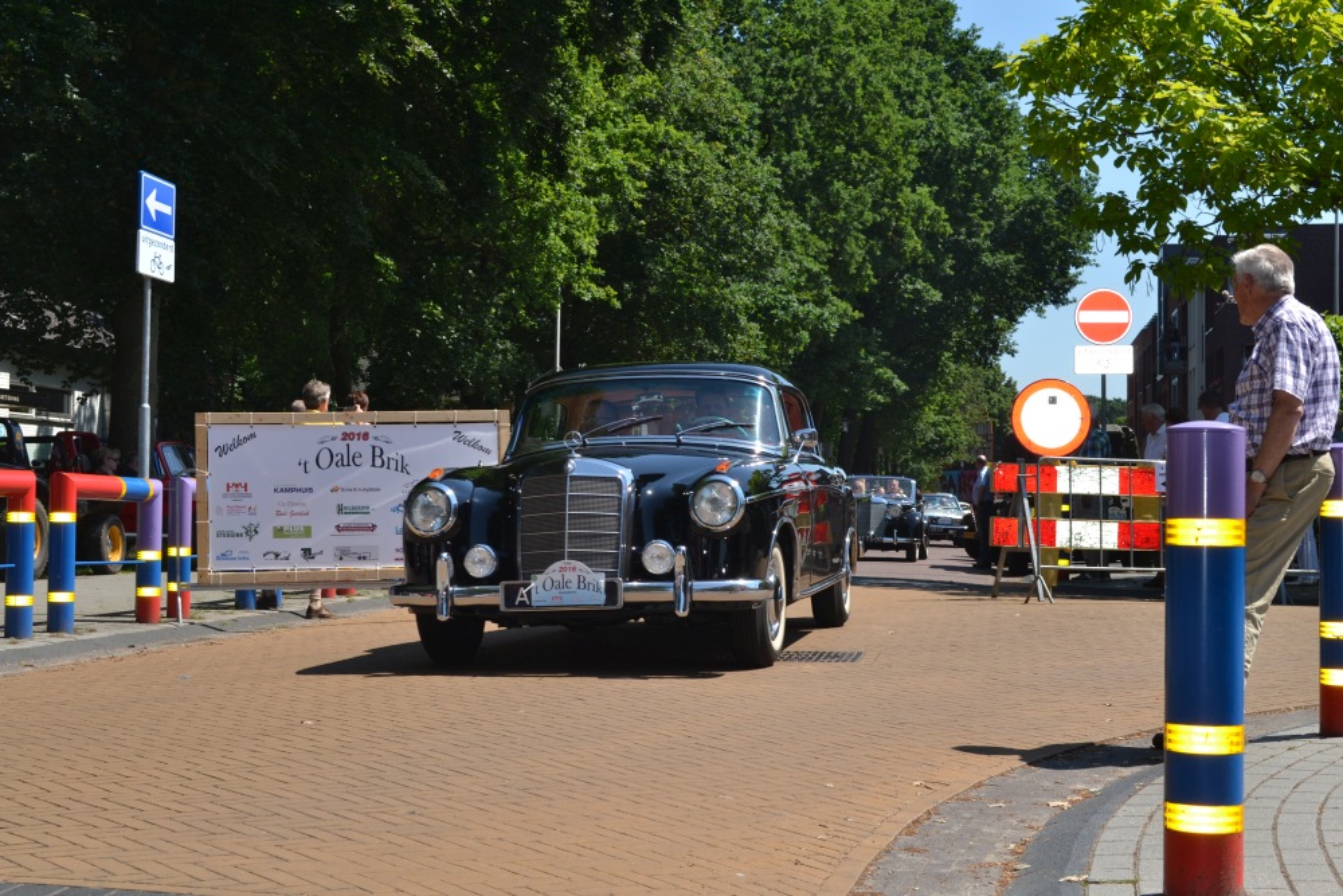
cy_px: 448
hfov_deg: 36.9
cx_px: 672
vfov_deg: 25.1
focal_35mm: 54
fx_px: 2015
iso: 100
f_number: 10
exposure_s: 1/200
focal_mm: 36
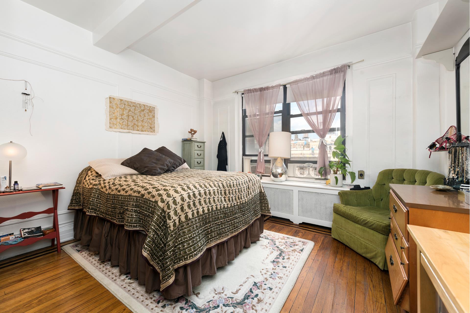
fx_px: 183
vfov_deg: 81.2
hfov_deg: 104.2
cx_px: 235
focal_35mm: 14
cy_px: 156
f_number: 8
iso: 100
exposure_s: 1/2
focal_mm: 14
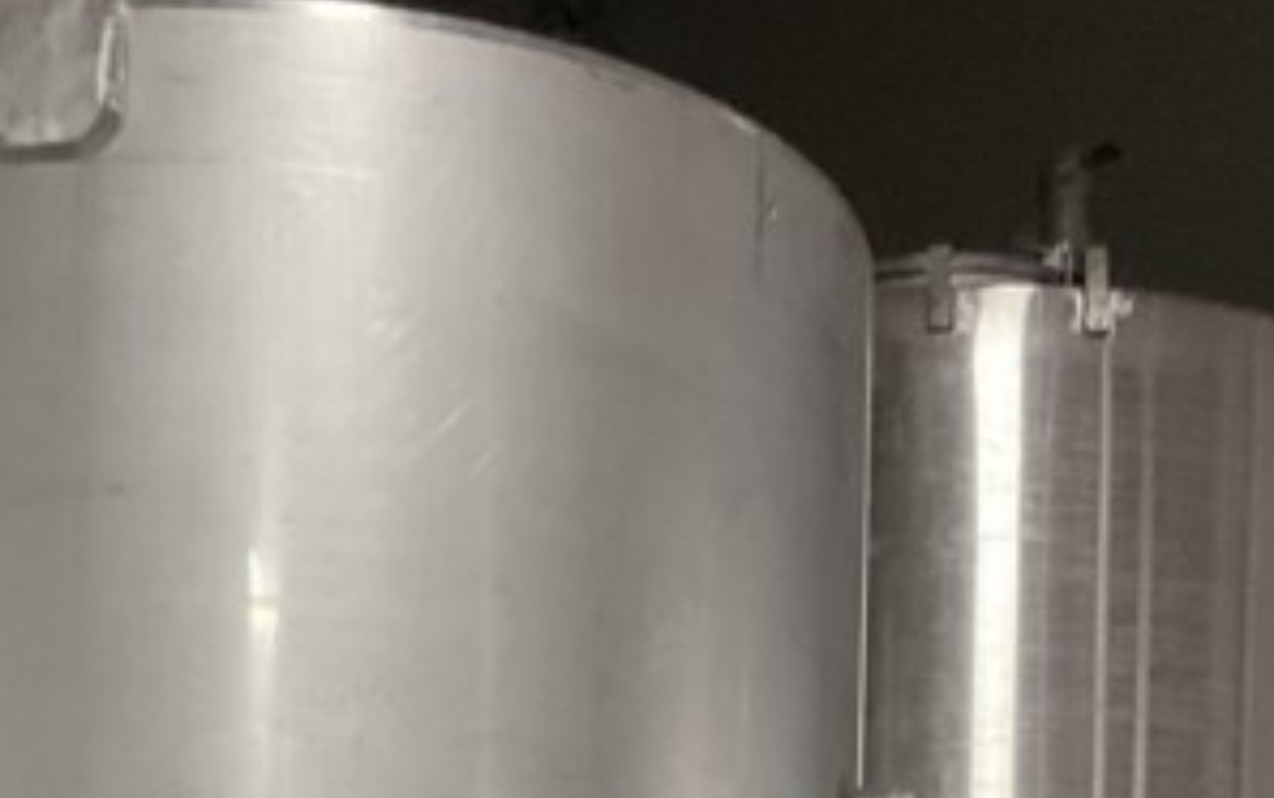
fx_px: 3682
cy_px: 1399
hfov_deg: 19.6
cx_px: 468
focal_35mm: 106
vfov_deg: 11.5
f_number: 1.8
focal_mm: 3
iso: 320
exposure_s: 1/40
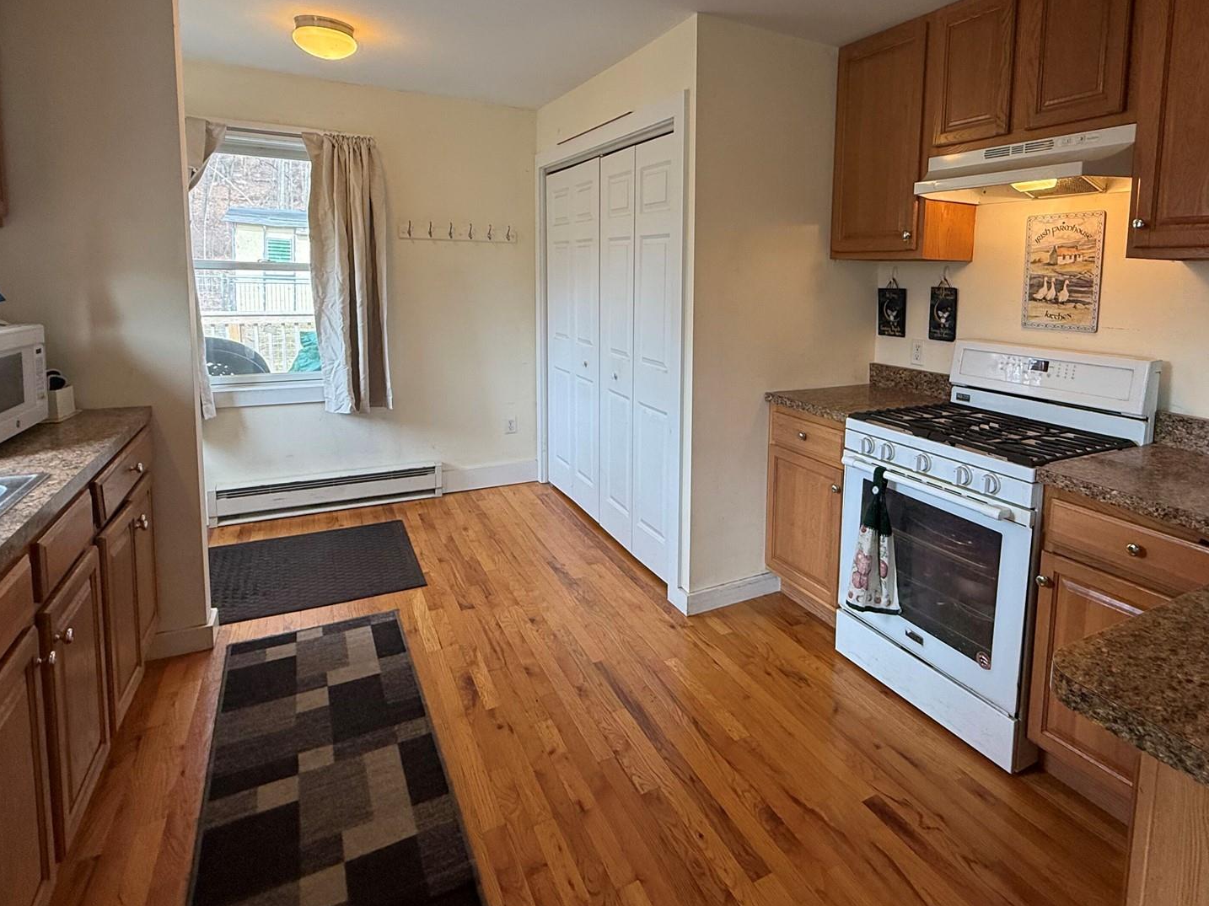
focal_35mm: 20
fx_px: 698
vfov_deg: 65.1
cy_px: 347
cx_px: 724
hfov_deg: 80.8
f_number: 2.2
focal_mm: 2.22
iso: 160
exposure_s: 1/120
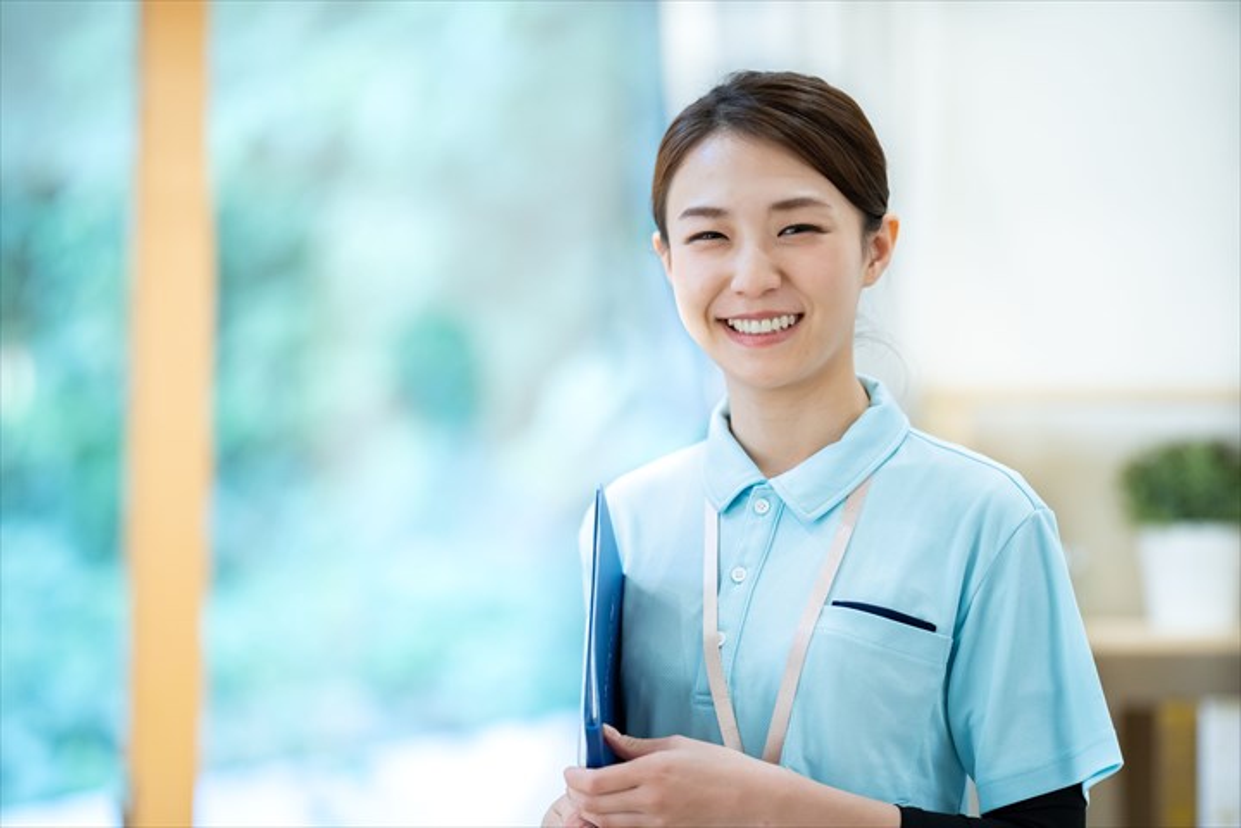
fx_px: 4653
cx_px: 620
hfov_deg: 15.2
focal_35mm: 135
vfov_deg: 10.2
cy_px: 414
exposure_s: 1/250
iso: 800
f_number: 1.8
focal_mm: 135
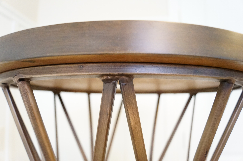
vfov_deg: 47.8
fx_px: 182
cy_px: 80
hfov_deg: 67.5
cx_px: 122
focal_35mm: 27
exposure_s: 1/15
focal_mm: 18
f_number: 3.5
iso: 3200
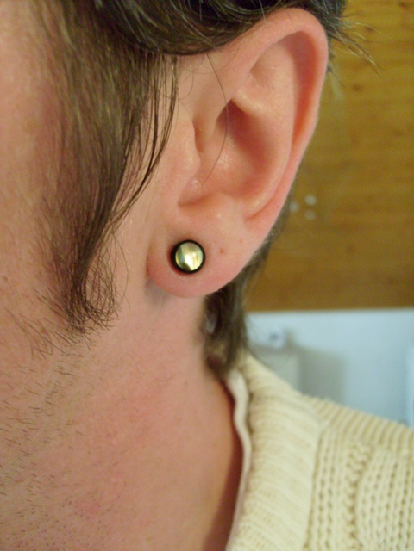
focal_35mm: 35
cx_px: 207
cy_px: 276
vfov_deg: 52.6
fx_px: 558
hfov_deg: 40.7
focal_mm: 5.8
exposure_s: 1/30
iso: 200
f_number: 2.8
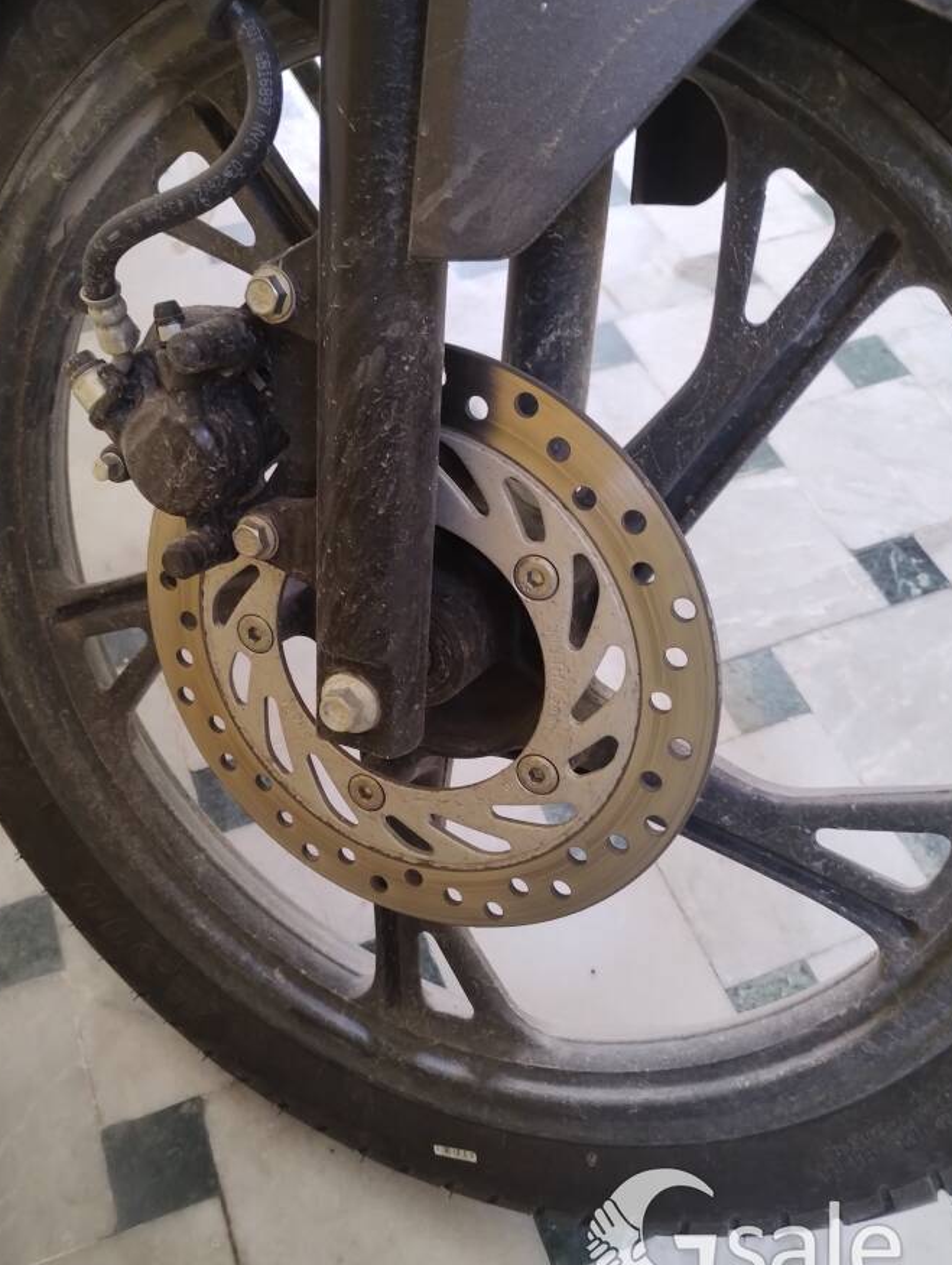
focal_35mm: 32
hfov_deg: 44.2
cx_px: 430
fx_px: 1170
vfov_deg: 56.7
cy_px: 646
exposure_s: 1/33.3
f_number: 1.8
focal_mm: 4.27
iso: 1047
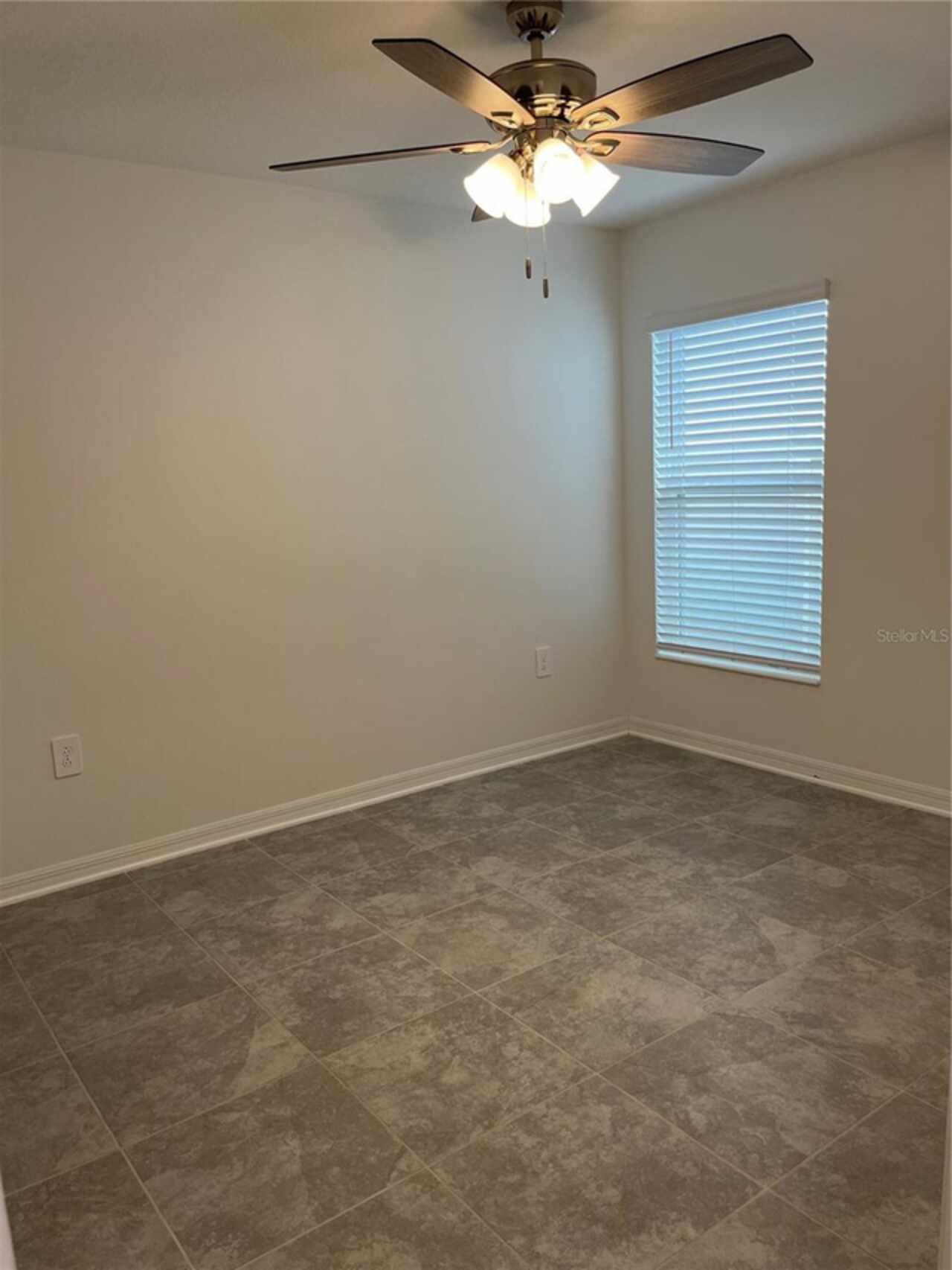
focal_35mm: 26
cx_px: 476
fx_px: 953
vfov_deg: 67.3
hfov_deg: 53.1
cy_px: 635
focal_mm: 5.1
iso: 80
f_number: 1.6
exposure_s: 1/120
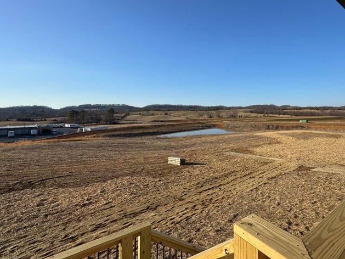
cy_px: 105
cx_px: 223
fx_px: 189
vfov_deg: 68.1
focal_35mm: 19
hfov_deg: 82.4
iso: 50
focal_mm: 2.22
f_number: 2.2
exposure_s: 1/1880
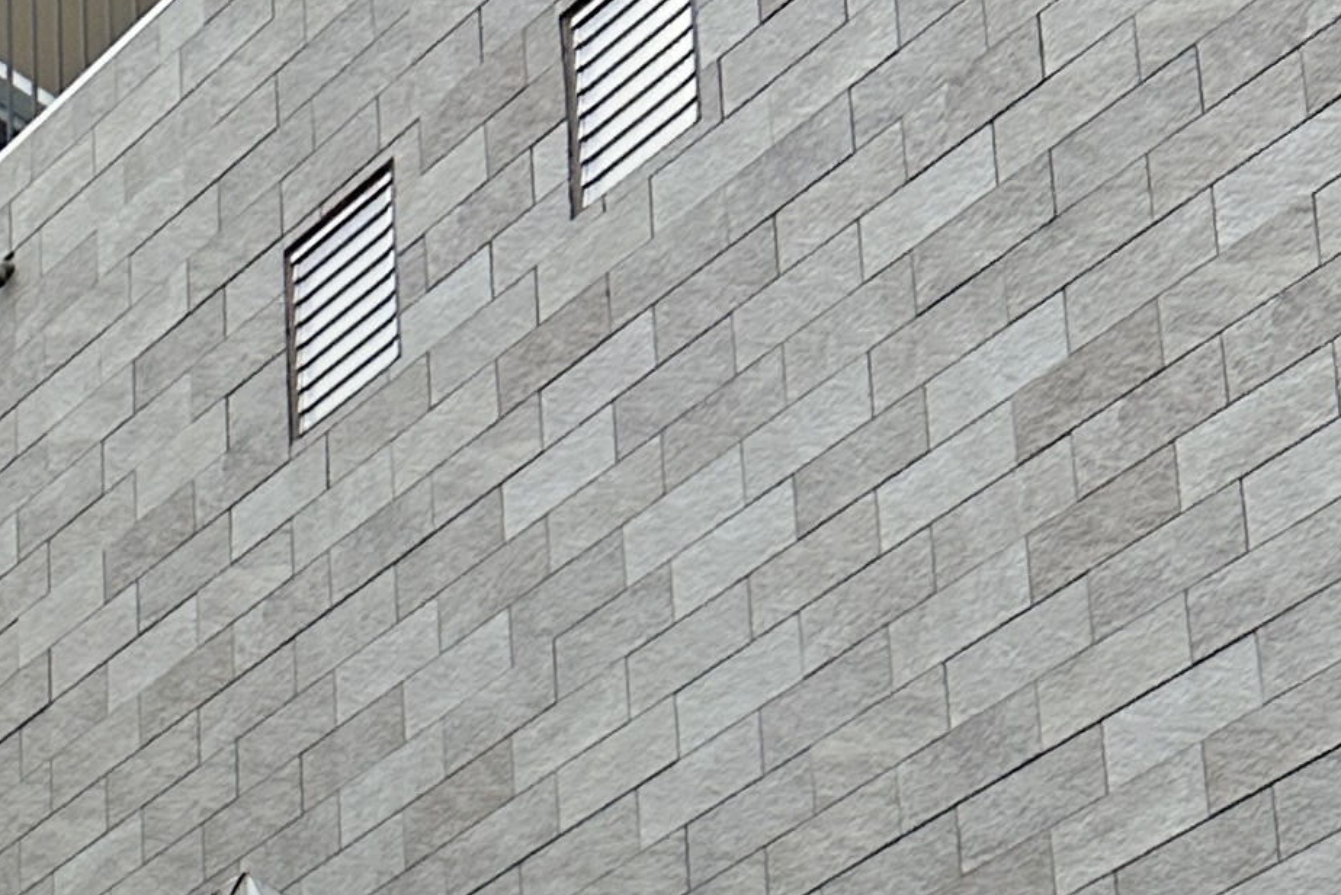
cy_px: 2296
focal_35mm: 109
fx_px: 4061
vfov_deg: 10.4
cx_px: -411
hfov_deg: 17.6
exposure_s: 1/100
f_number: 1.78
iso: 64
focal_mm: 6.86
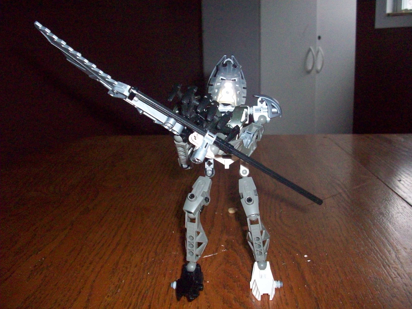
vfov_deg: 38.7
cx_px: 206
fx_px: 440
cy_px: 154
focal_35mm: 37
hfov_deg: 50.1
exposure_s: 1/128
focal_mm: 6.2
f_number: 2.8
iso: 400
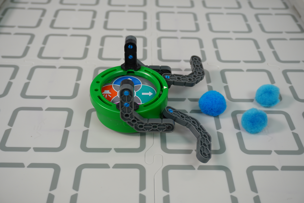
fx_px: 342
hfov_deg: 47.9
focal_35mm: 40
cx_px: 152
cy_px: 102
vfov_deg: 33.0
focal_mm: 27
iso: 160
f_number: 4.5
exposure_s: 1/50
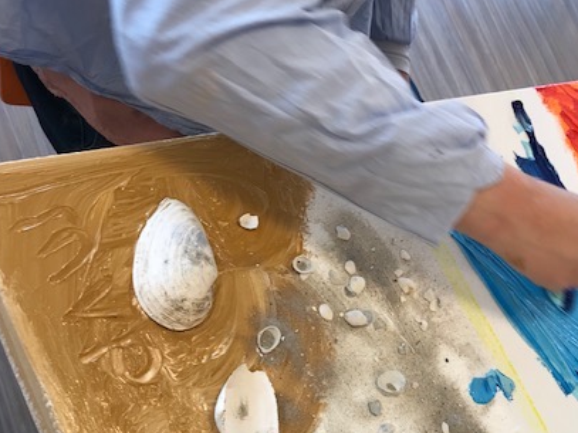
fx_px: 734
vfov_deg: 32.5
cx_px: 422
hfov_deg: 41.9
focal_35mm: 44
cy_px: 294
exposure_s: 1/40
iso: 25
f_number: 1.8
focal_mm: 3.99
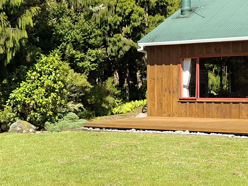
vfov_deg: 23.7
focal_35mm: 62
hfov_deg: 29.7
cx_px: 229
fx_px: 444
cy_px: 92
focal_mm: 5.54
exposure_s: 1/1279
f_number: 1.8
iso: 50
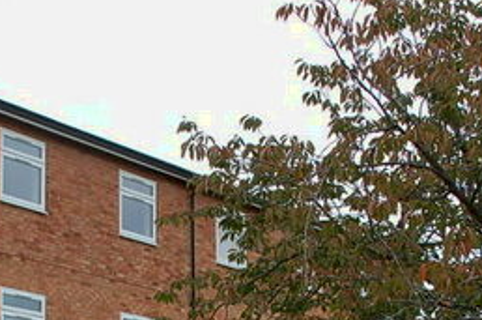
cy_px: 365
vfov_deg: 12.6
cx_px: 148
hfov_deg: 19.2
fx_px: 1417
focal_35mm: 106
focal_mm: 26
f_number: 7.1
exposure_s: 1/200
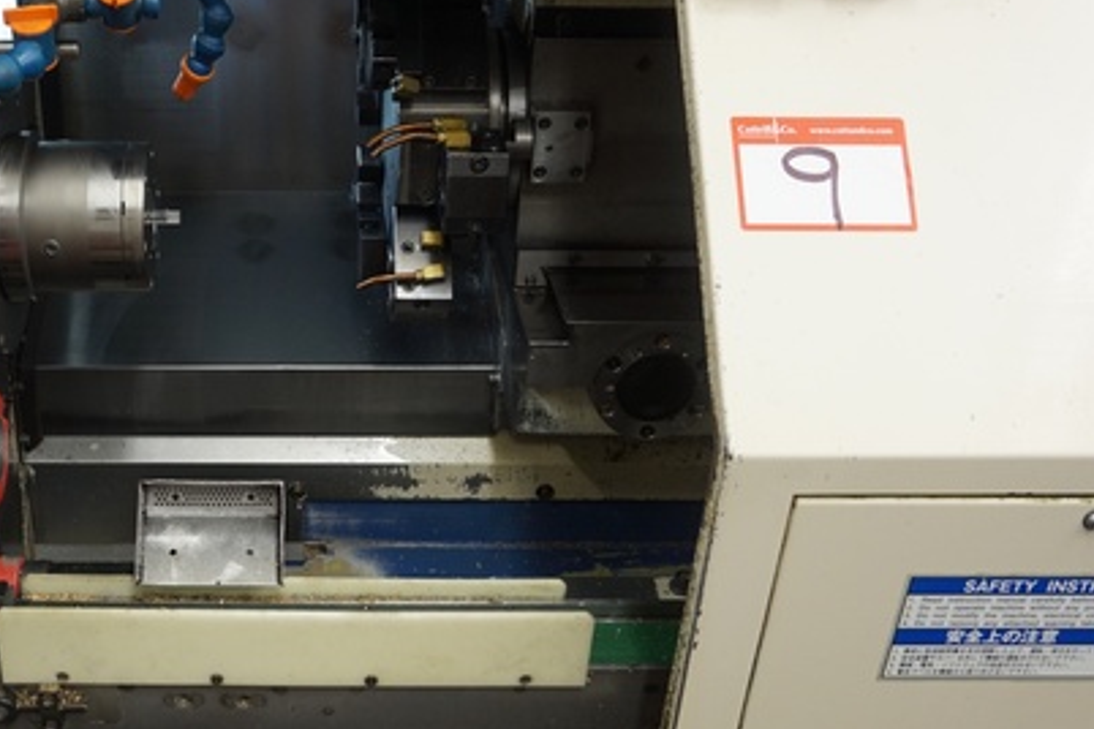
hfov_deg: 44.1
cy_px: 392
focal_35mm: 43
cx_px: 293
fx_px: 1307
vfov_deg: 31.2
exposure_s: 1/60
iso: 400
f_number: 4
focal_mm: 16
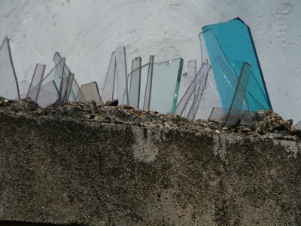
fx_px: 2539
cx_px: 150
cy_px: 113
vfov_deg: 5.1
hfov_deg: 6.8
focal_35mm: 292
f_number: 4.1
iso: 80
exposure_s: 1/800
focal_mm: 43.4
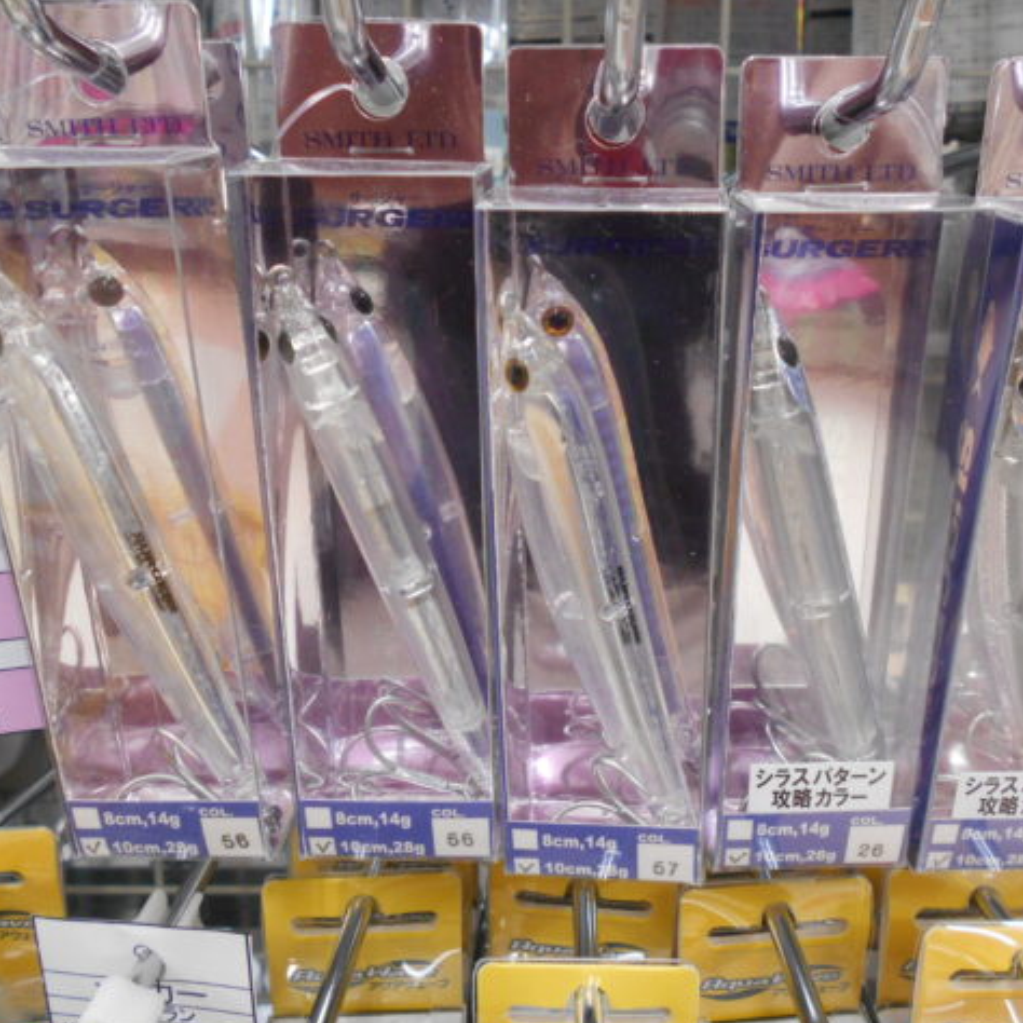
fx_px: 1036
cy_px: 516
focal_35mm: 31
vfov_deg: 52.5
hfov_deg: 52.4
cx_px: 581
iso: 280
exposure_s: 1/30
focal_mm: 4.6
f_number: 3.2
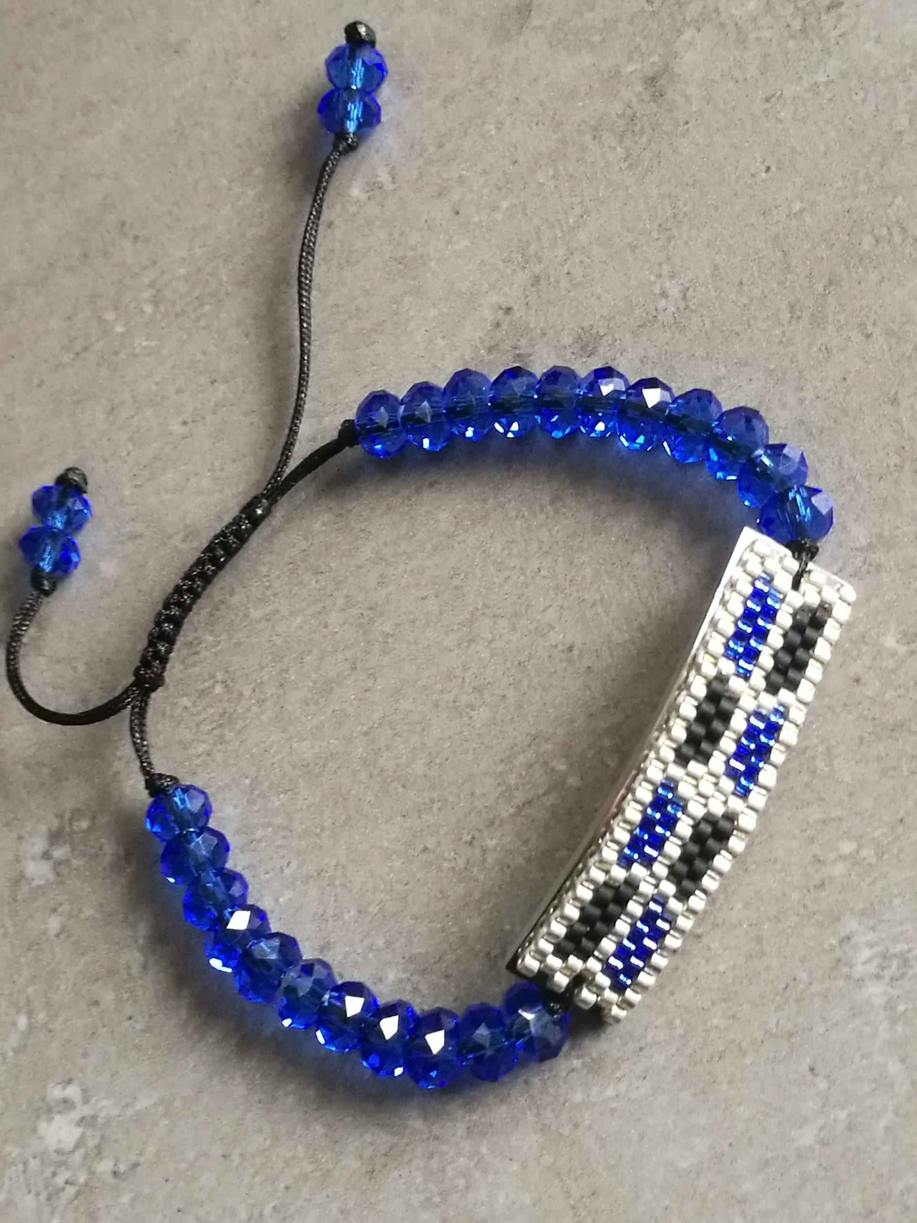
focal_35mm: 59
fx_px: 2084
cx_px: 458
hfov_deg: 24.8
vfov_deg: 32.7
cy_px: 612
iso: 320
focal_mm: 4.5
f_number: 2.2
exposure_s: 1/25
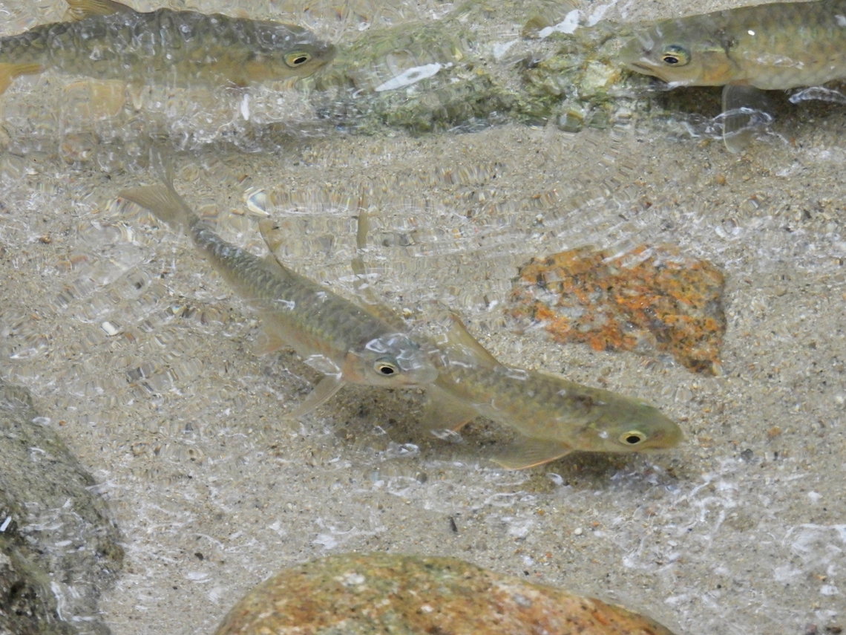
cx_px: 423
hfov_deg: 4.4
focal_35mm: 450
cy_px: 318
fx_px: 10998
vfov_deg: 3.3
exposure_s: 1/400
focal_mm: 80.3
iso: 1100
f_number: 5
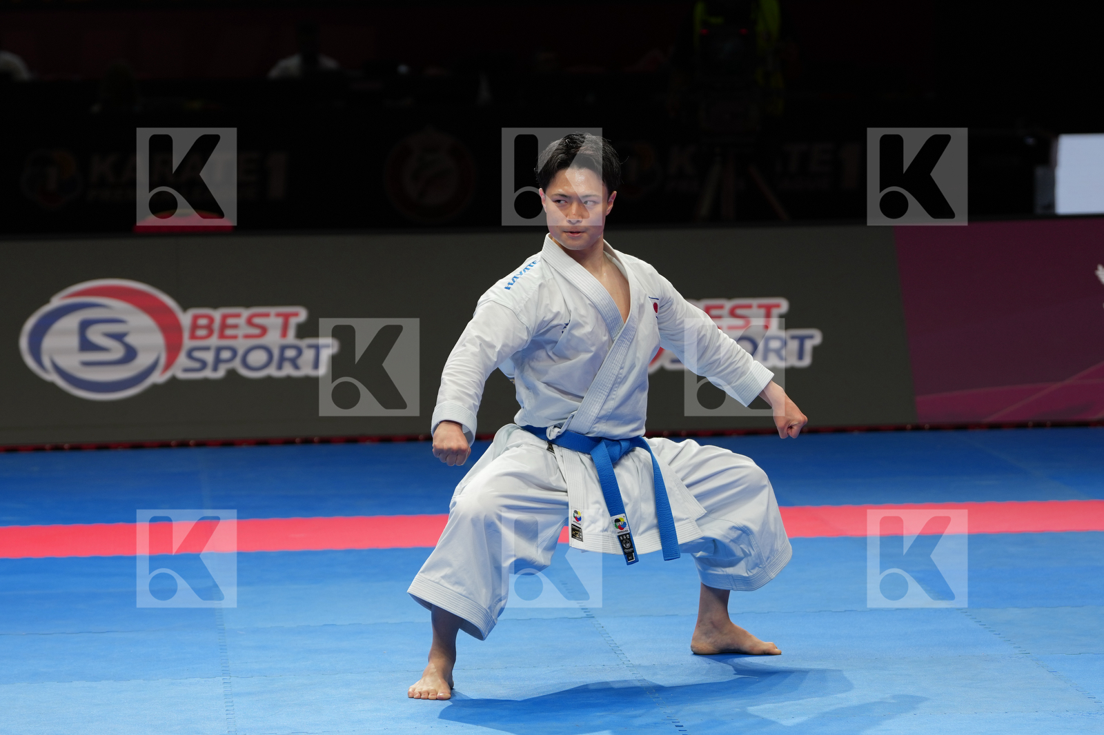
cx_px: 552
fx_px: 4415
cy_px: 368
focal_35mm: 144
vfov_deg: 9.5
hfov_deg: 14.3
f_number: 2.8
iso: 250
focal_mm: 96
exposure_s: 1/500
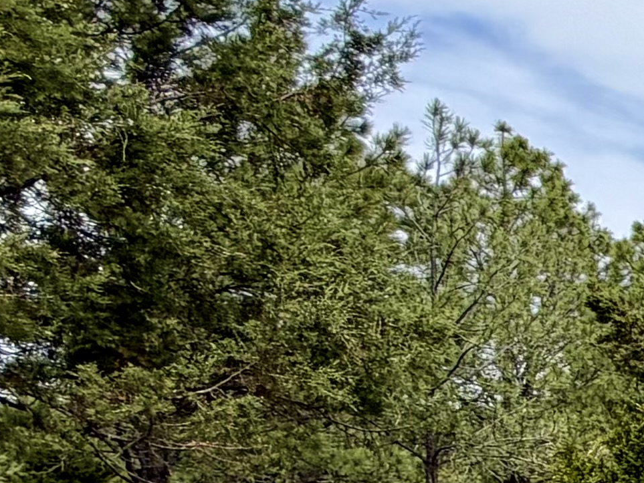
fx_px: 1545
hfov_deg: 15.3
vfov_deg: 16.7
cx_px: 1488
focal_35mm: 83
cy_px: 641
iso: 20
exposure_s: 1/853
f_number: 2.2
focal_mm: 2.22
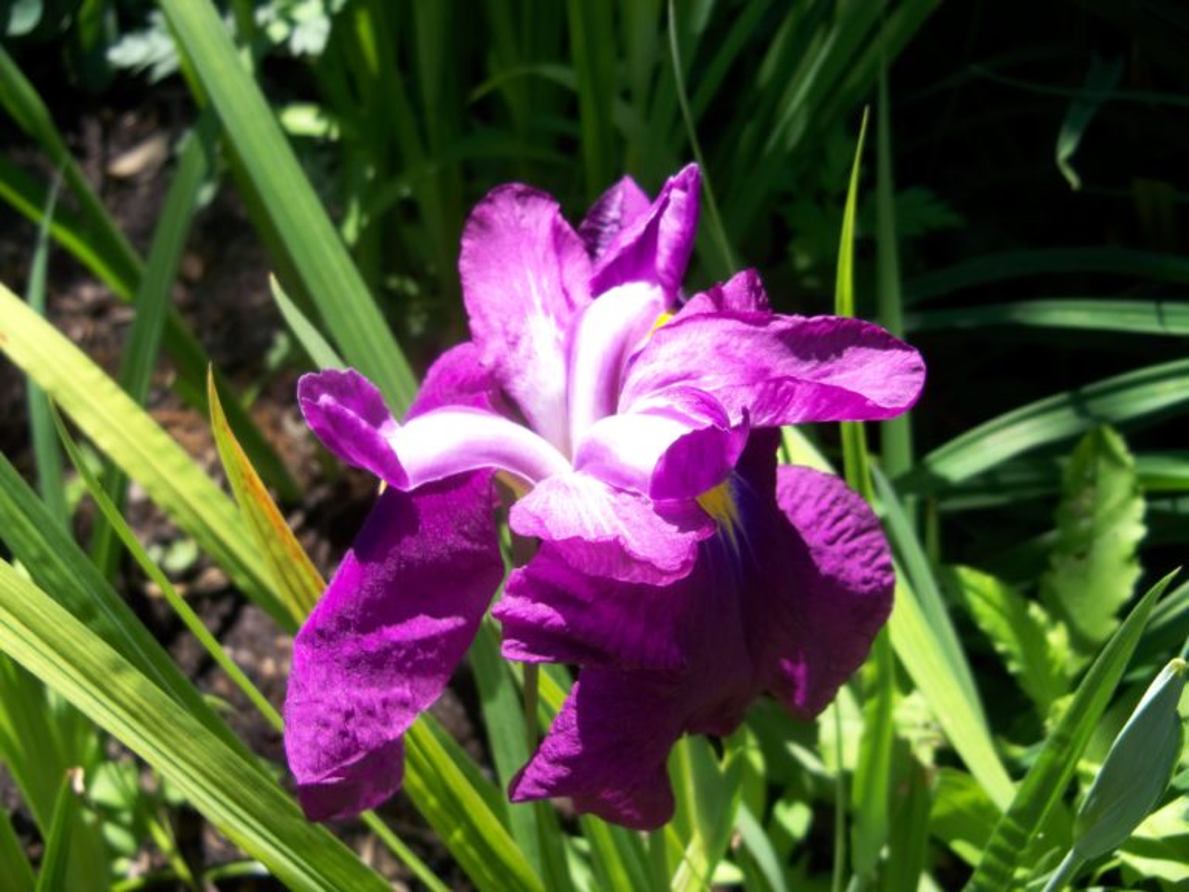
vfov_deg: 40.7
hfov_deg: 52.6
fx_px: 1202
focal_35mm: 35
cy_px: 446
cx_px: 594
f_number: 3.5
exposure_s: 1/250
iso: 64
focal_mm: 6.2
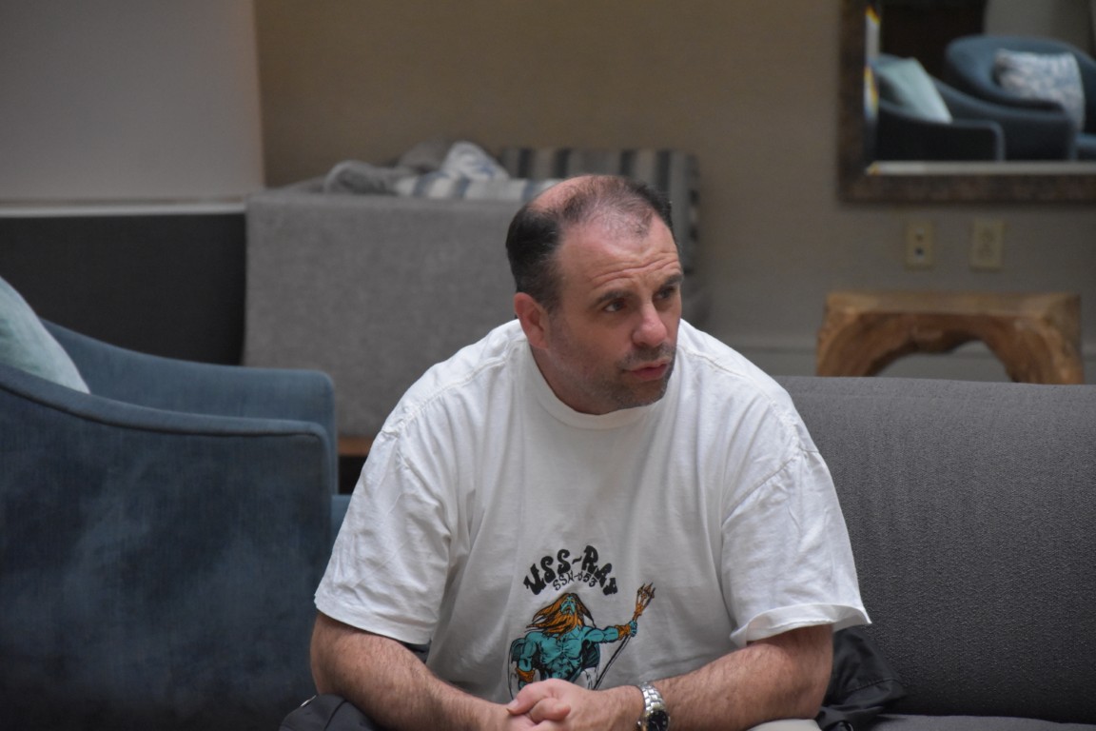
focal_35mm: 158
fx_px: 4795
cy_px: 366
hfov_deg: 13.0
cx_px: 548
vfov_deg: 8.7
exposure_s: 1/125
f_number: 5.6
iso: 3600
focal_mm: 105
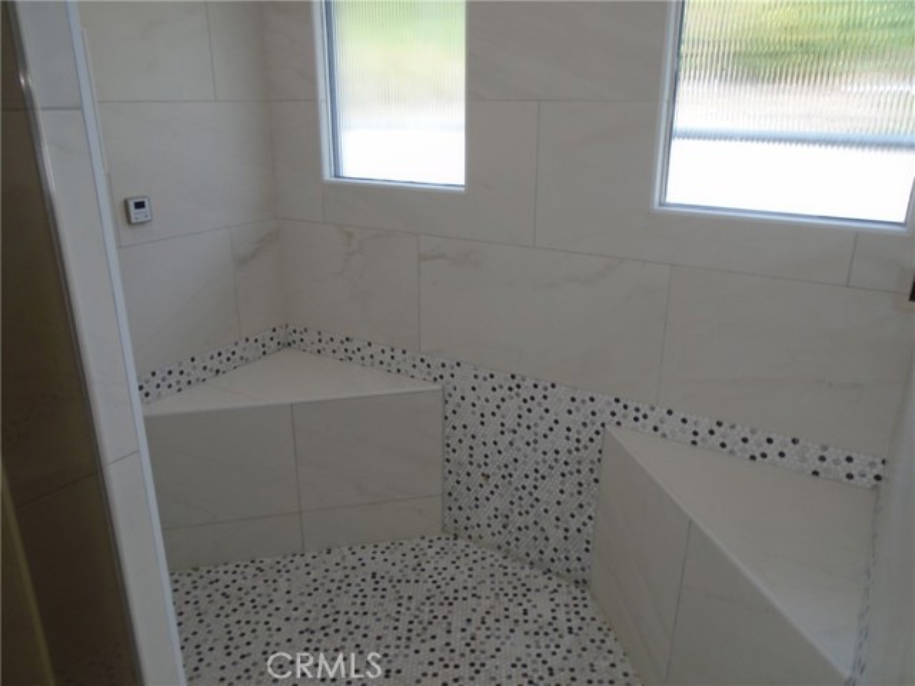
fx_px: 687
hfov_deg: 67.3
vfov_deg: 53.1
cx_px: 458
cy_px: 343
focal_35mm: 26
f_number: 3.2
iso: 100
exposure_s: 1/60
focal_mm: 4.6
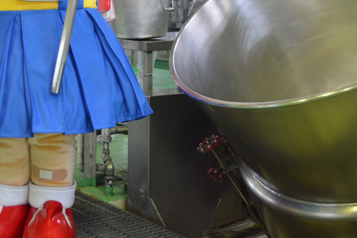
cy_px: -38
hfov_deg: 27.7
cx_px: 216
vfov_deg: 17.8
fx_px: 723
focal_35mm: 73
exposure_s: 1/30
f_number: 3.8
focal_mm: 20
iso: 400
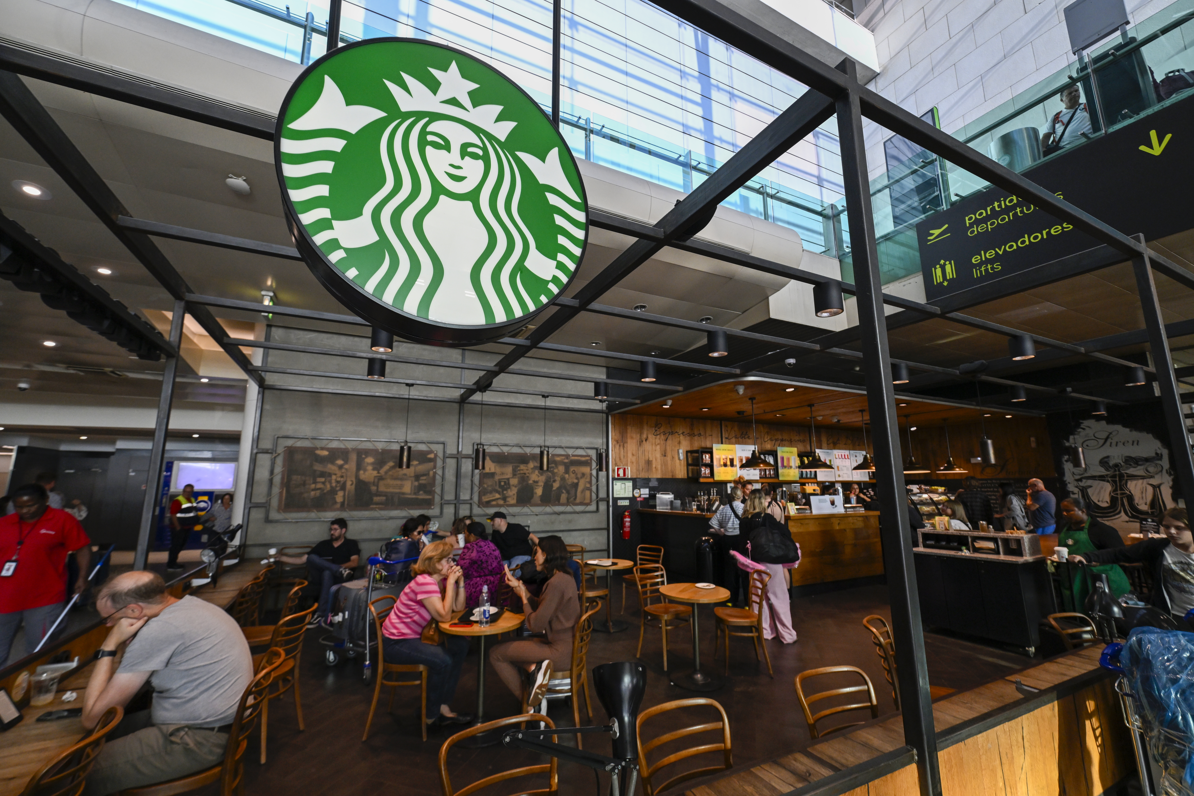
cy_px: 398
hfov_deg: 104.3
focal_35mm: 14
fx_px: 464
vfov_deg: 81.2
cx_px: 597
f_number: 5.6
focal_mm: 14
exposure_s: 1/320
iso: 1250
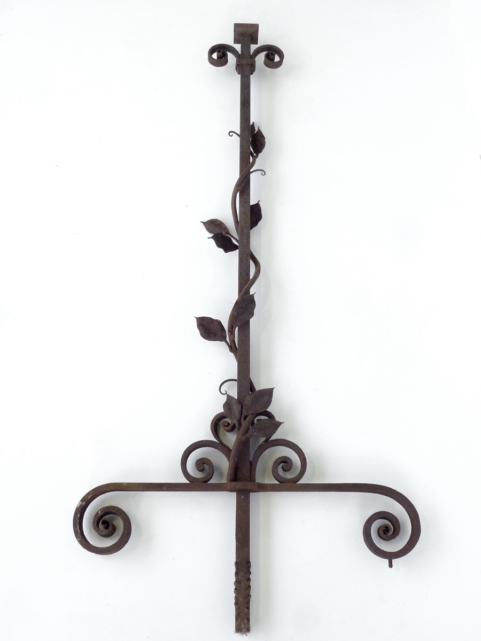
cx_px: 240
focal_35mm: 33
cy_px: 320
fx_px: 611
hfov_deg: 42.9
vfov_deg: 55.4
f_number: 3.6
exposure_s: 1/60
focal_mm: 5.9
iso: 320
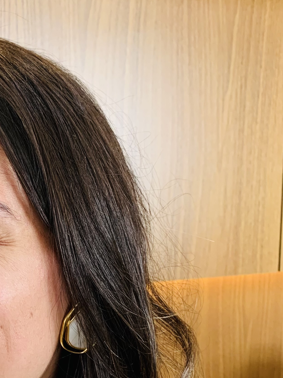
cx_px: -44
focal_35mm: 63
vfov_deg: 29.5
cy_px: 335
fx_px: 687
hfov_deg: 21.8
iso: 100
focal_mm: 4.25
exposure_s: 1/120
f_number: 1.8
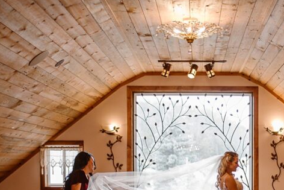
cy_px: 171
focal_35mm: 76
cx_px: 220
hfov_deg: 26.2
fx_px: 600
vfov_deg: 17.7
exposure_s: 1/250
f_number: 2
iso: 640
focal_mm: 35
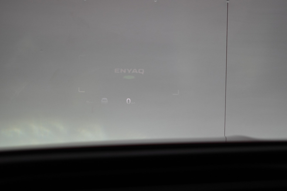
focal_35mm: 70
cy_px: 96
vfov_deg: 19.5
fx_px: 558
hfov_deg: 28.8
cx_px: 144
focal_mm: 25.7
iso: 250
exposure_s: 1/80
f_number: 2.8
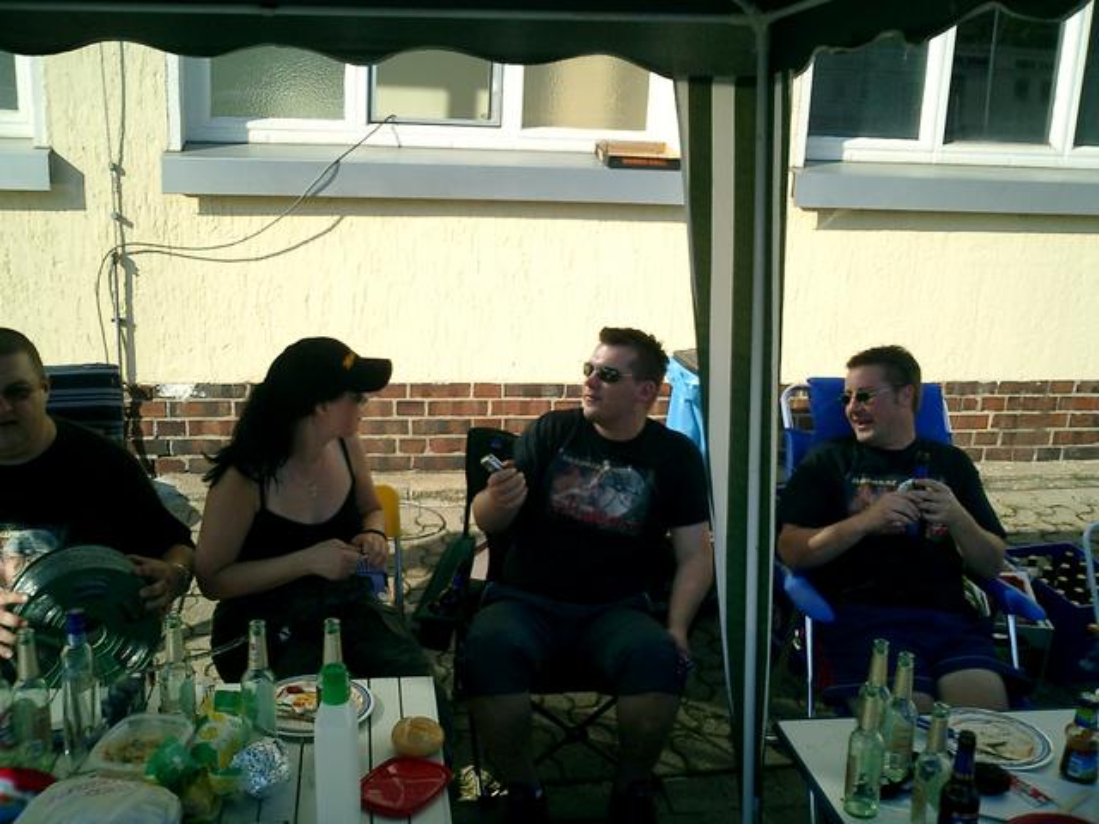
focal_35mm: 36
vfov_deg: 39.7
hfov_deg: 51.4
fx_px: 1143
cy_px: 412
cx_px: 550
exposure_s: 1/1600
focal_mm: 7.5
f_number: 3.2
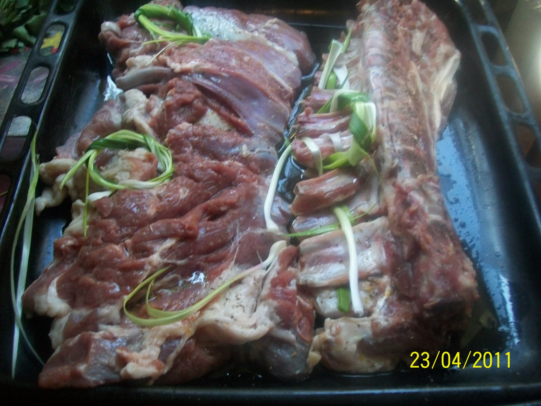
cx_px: 270
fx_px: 563
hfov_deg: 51.4
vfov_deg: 39.7
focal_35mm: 36
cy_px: 203
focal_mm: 6
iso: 160
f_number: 2.7
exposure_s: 1/25
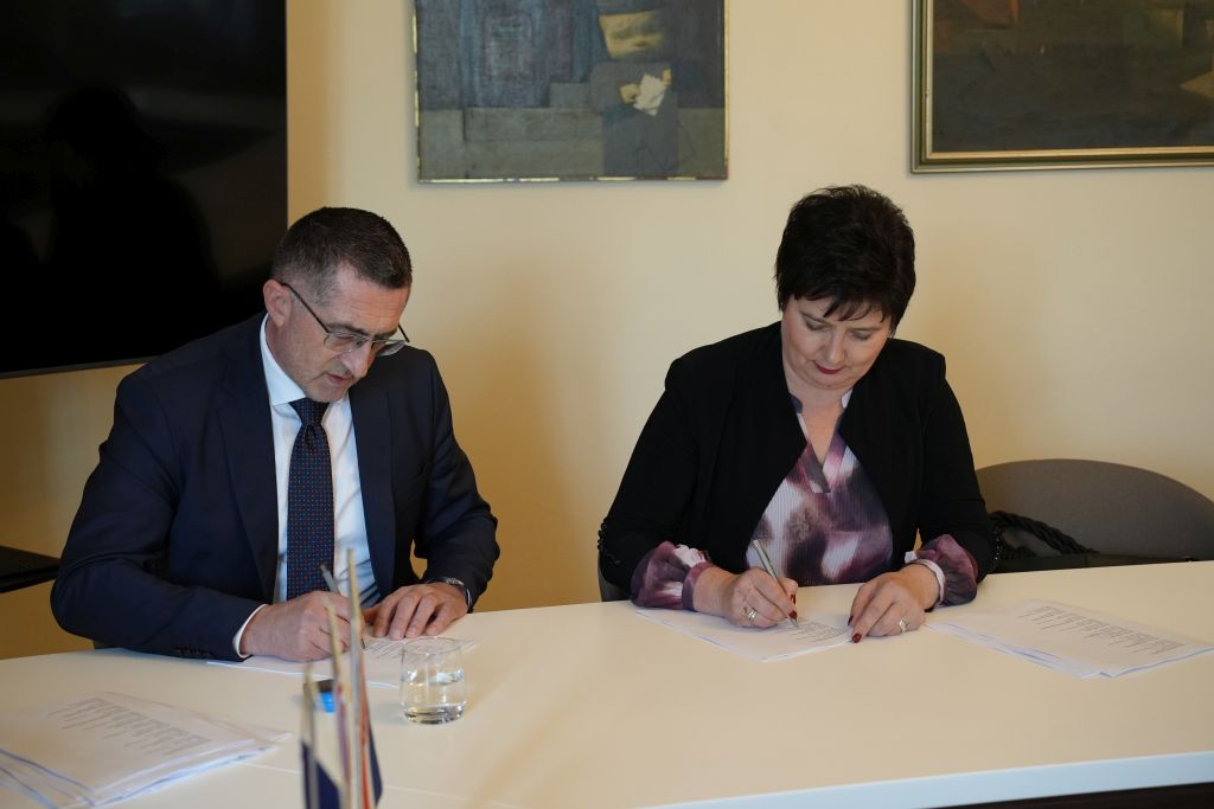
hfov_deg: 38.2
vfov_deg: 26.0
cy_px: 404
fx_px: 1754
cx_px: 607
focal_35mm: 52
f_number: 4
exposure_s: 1/160
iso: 2500
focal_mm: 52
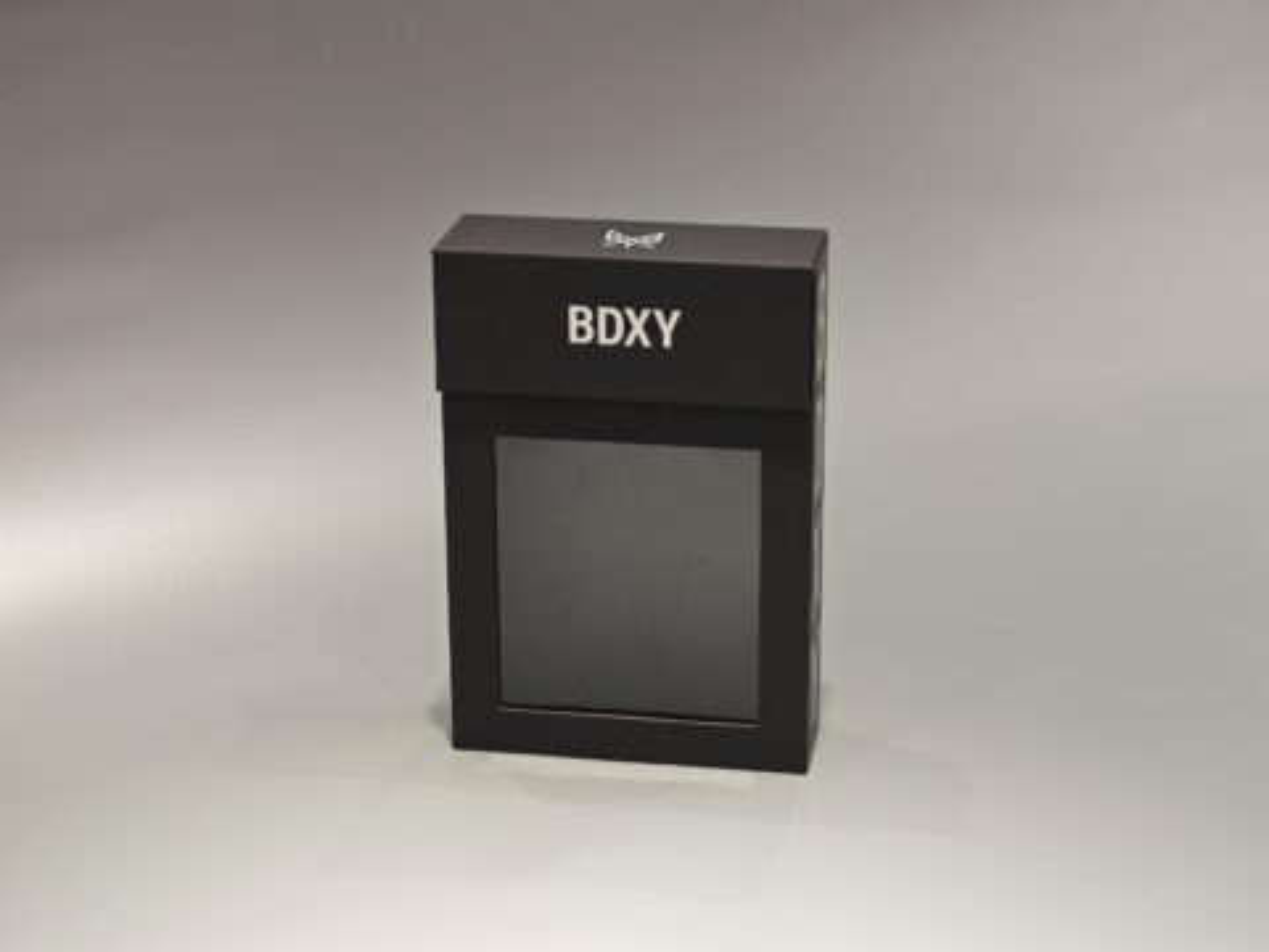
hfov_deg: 26.0
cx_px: 634
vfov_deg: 19.6
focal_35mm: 75
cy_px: 476
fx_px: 2749
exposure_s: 1/100
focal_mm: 10.1
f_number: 2
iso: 200
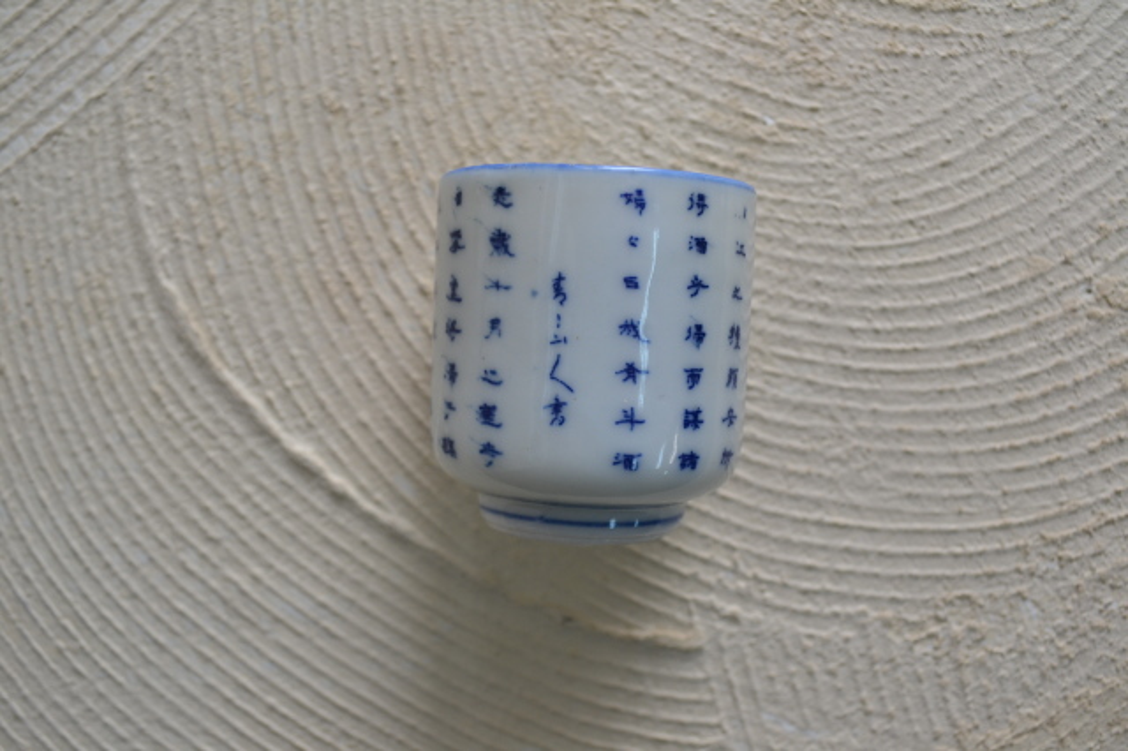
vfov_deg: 36.8
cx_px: 564
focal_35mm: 36
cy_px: 376
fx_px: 1127
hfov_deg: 53.2
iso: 400
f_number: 5
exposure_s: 1/100
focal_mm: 24
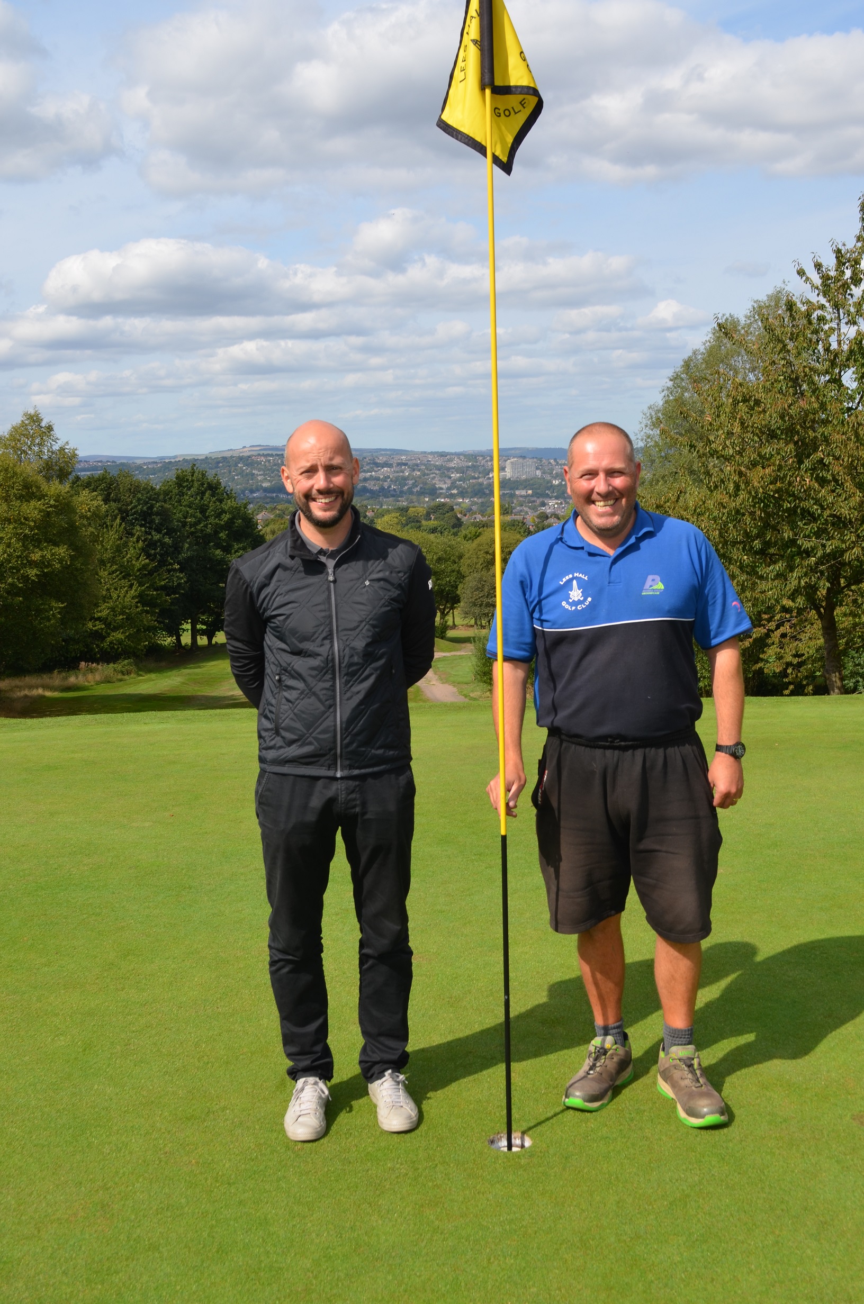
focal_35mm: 39
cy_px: 652
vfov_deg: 49.6
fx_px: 1410
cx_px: 432
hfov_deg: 34.1
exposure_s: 1/200
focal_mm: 26
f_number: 9
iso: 100
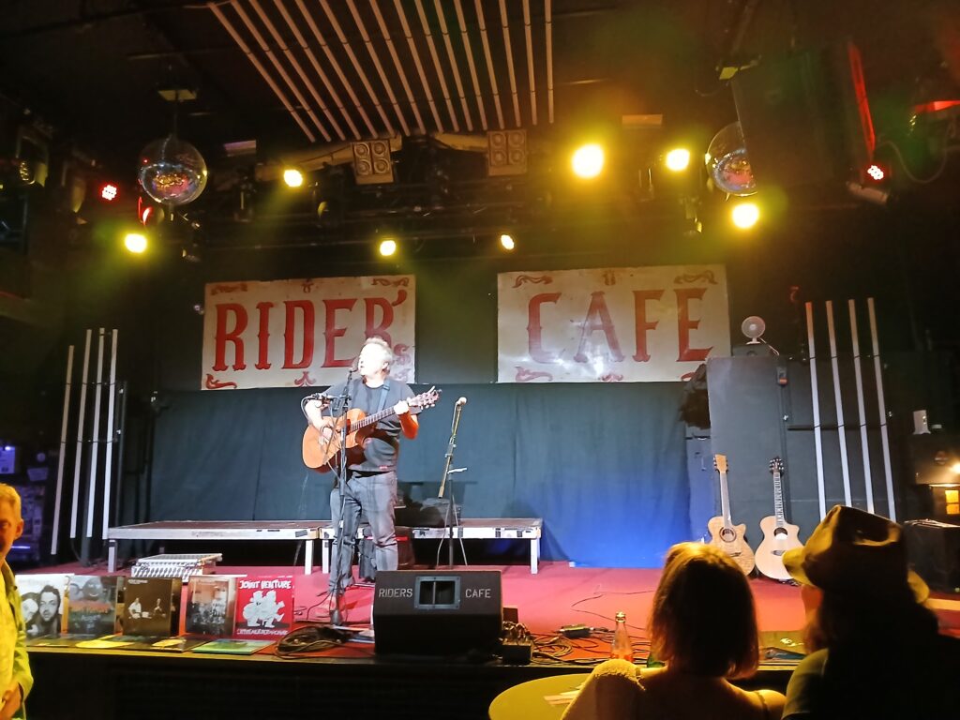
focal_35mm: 26
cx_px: 480
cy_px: 360
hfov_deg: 67.3
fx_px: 721
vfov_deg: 53.1
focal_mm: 3.98
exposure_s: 1/16.7
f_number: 1.8
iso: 1000
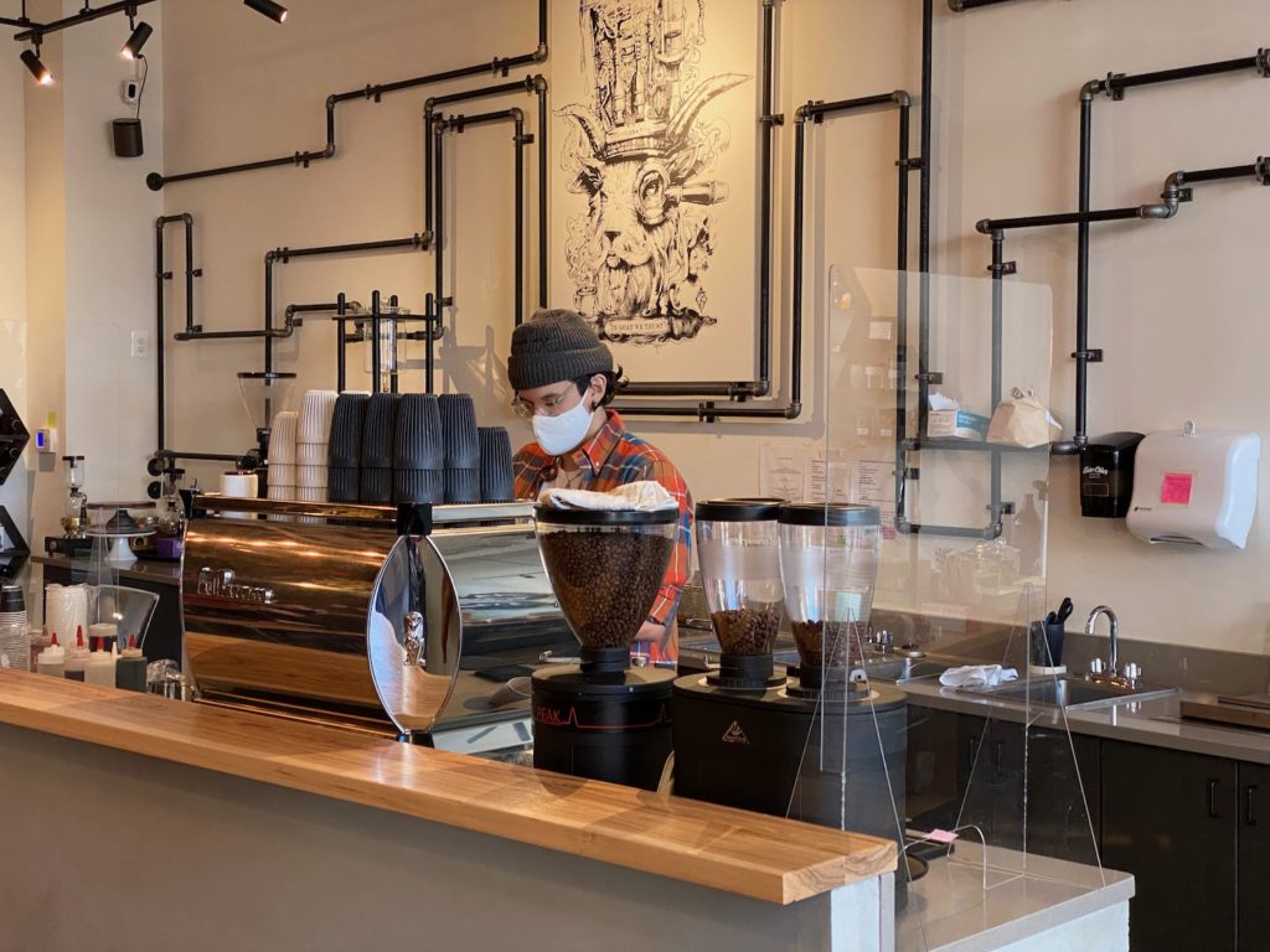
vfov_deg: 28.0
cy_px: 476
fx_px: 1908
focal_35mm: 52
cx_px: 635
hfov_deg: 36.8
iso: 160
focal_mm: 6
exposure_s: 1/120
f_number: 2
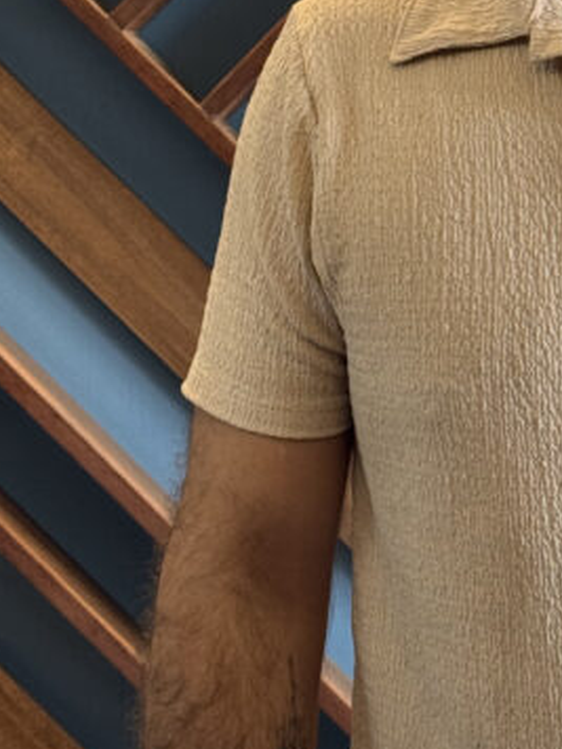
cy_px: -44
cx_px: 657
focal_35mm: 138
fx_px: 2987
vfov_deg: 14.0
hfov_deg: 10.6
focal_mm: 6.76
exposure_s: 1/60
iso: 160
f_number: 1.78
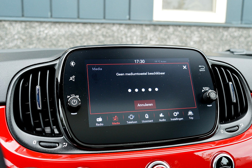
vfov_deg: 34.2
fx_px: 273
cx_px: 126
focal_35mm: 39
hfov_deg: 49.6
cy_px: 84
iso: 640
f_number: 8
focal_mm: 26
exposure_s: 1/60
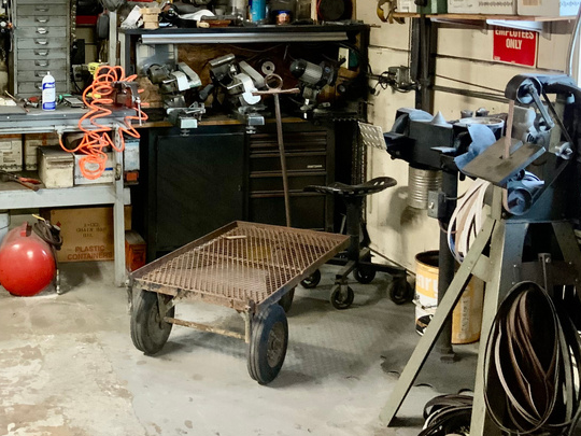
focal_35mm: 55
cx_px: 94
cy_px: 97
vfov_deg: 26.1
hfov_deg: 33.6
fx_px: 923
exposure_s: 1/40
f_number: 1.8
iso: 250
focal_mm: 3
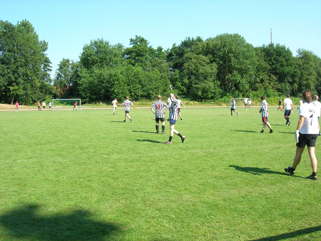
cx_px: 160
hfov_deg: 49.0
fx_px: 352
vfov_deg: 37.7
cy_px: 120
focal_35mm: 38
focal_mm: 7.8
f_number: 4.8
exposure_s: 1/300
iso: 64
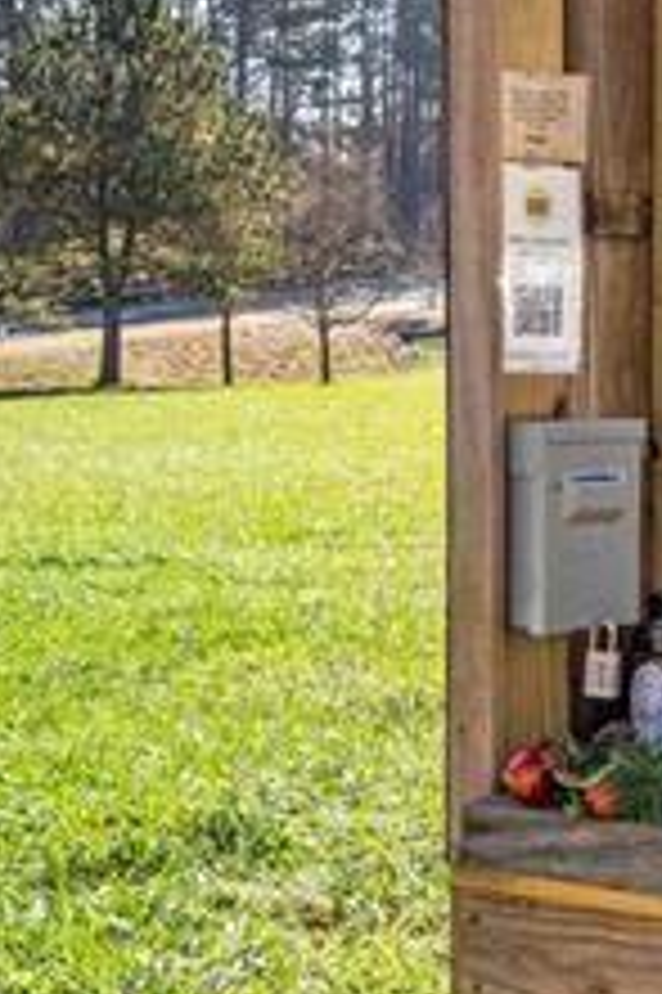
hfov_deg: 14.5
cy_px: 265
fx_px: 2403
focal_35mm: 87
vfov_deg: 23.2
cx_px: 1031
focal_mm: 25
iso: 640
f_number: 9
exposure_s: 1/500
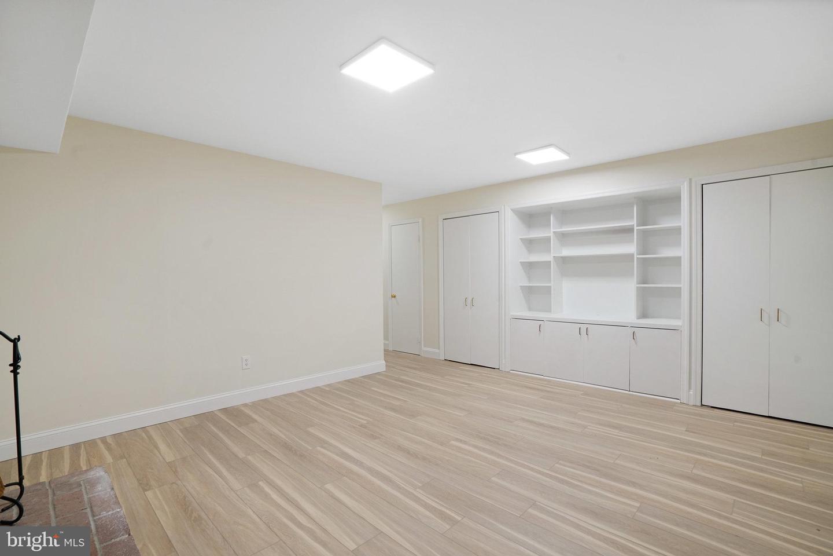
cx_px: 416
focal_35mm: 16
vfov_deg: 73.7
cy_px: 278
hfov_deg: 96.7
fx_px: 370
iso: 1250
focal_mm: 16
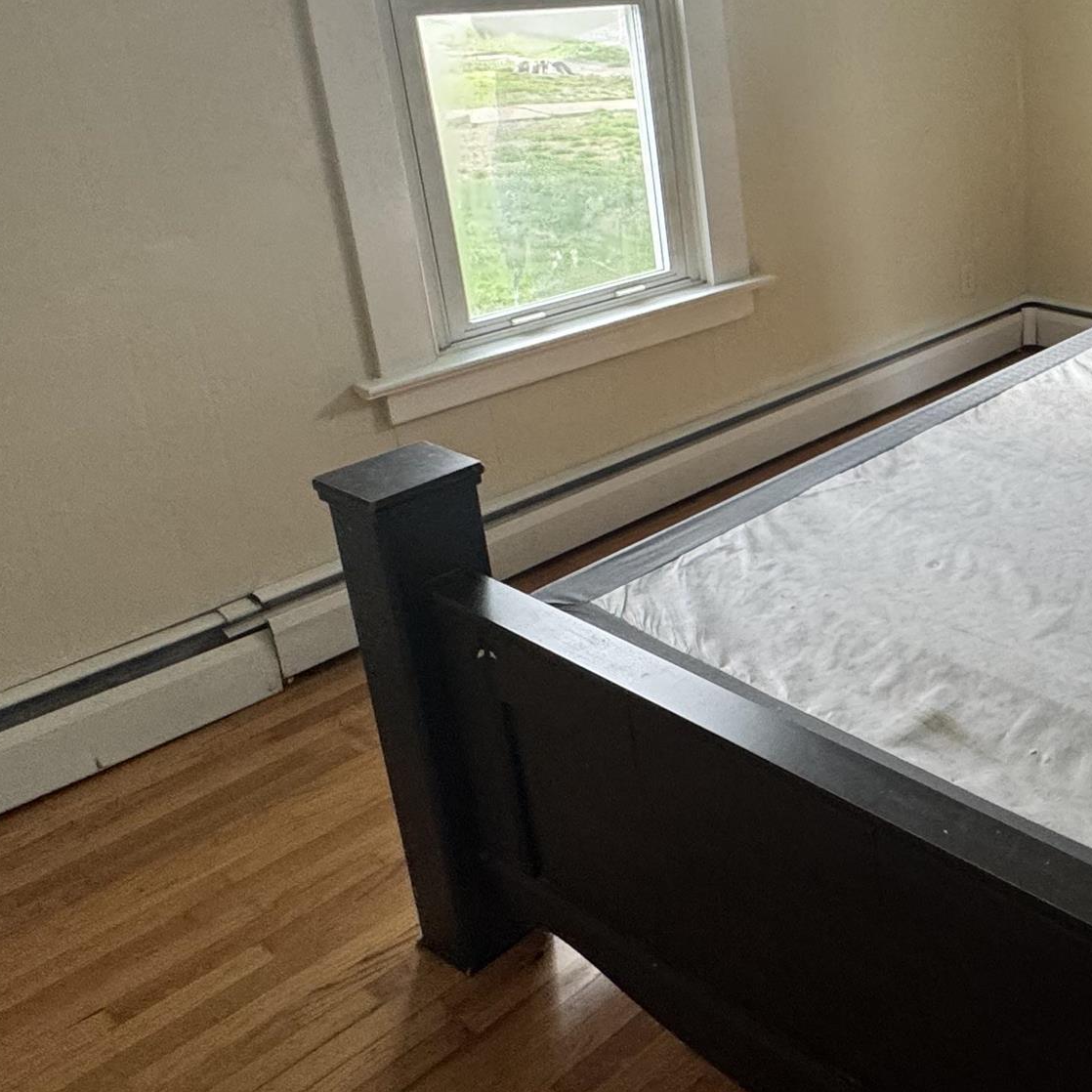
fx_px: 1213
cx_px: 1269
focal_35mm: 34
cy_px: 280
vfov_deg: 46.8
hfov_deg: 38.0
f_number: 2.2
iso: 200
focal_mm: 2.22
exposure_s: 1/99
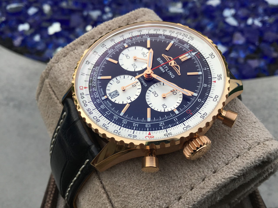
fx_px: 249
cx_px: 139
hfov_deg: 58.4
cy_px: 104
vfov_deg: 45.4
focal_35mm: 31
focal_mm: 3.3
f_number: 2.4
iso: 25
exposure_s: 1/171
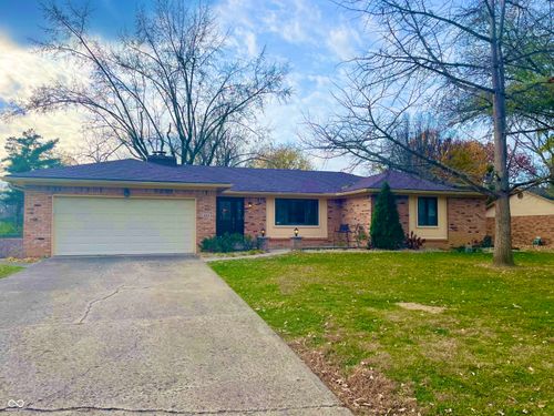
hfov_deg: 67.3
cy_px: 208
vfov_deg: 53.1
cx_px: 277
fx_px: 416
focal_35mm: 26
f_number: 1.6
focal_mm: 4.2
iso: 32
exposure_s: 1/1855
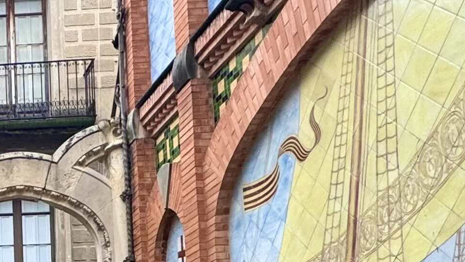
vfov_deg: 17.0
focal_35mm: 64
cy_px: 399
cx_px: -227
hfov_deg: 25.2
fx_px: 789
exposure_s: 1/99
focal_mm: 2.22
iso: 100
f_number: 2.2
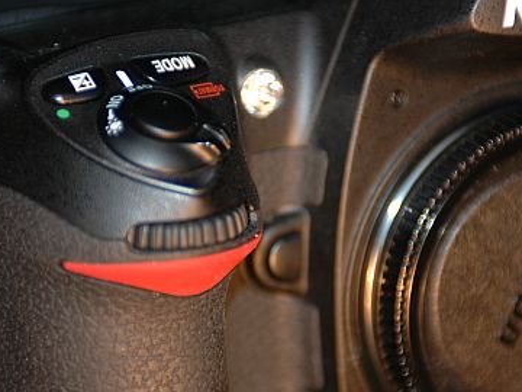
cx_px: 276
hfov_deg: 11.8
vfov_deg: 8.8
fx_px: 2533
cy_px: 148
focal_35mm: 168
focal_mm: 70
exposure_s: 1/50
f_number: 2.8
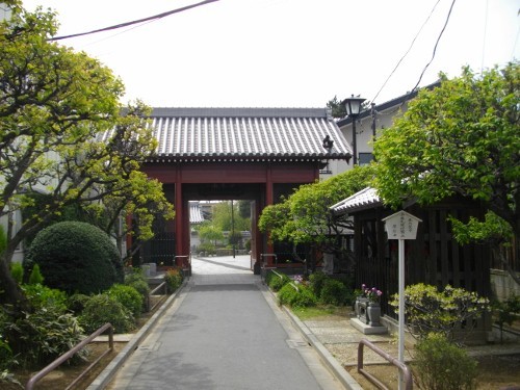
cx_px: 260
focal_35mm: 32
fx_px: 481
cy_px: 195
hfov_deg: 56.8
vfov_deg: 44.2
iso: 100
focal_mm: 5.7
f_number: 2.9
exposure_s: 1/1000
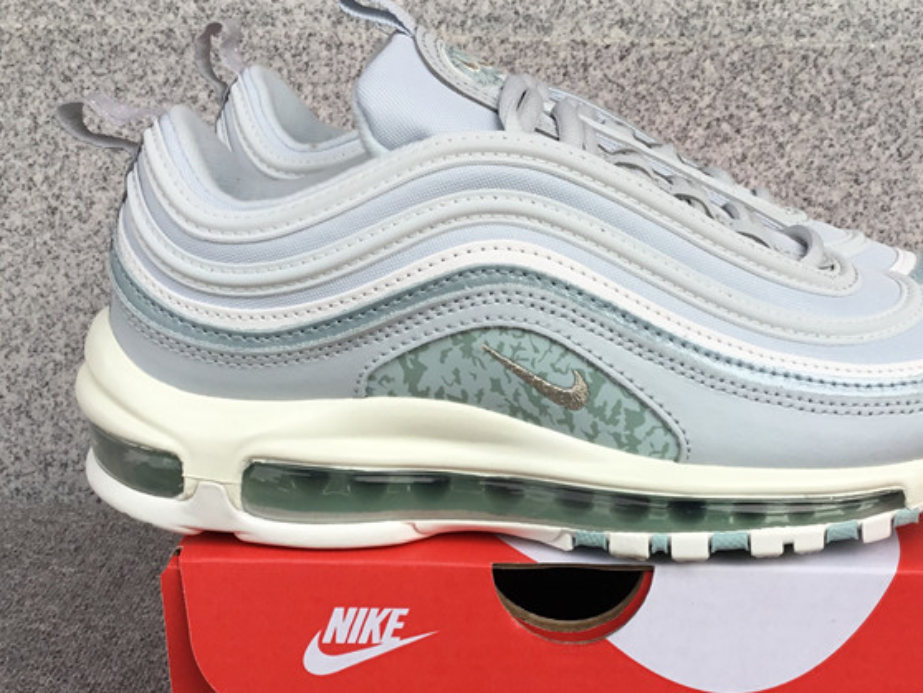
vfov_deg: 28.9
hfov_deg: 38.0
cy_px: 472
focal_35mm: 50
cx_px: 562
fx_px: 1334
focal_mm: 3.3
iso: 25
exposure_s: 1/125
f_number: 2.4
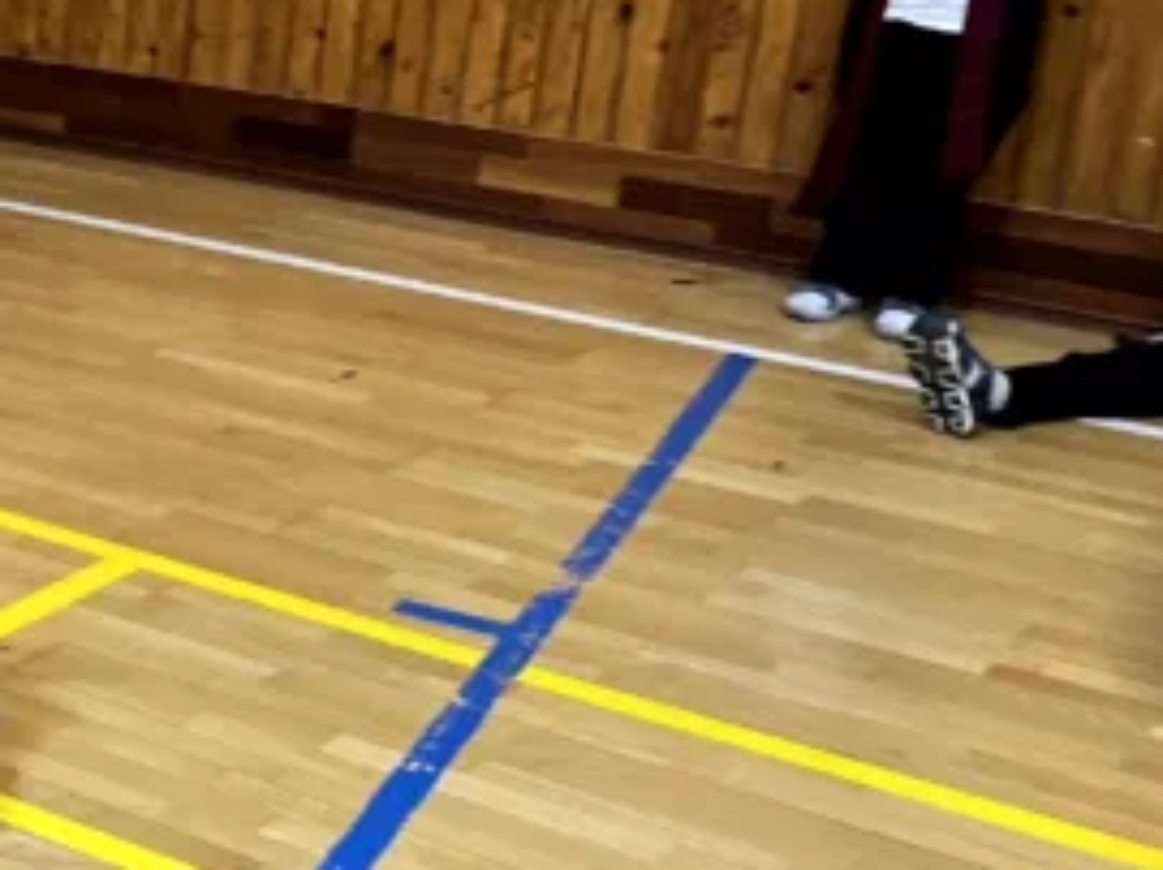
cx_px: -482
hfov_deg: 22.5
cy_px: 487
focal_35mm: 74
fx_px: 2484
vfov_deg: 19.9
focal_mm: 5.1
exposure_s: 1/50
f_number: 1.6
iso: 160
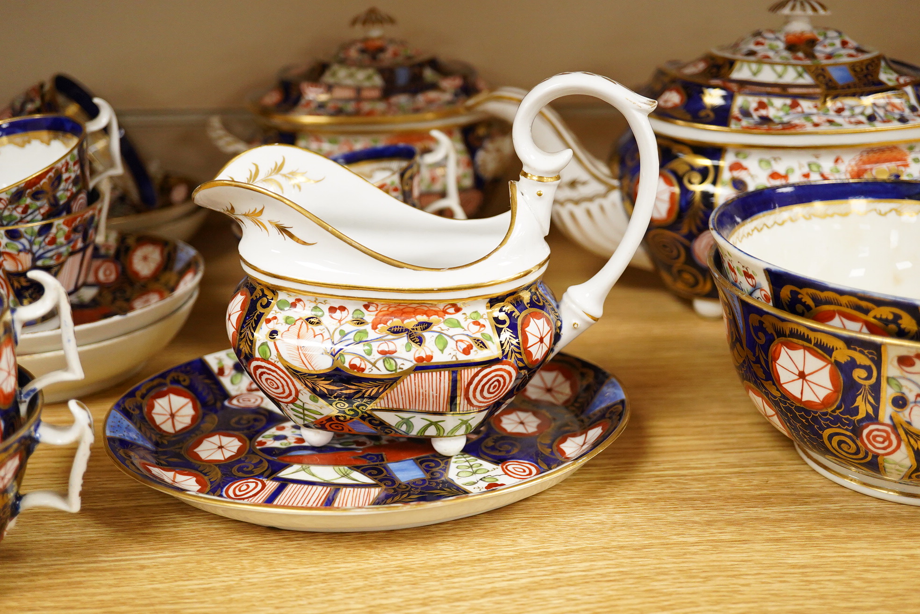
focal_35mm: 45
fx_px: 1150
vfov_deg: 29.9
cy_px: 307
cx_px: 460
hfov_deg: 43.6
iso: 2500
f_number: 3.5
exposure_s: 1/320
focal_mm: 30
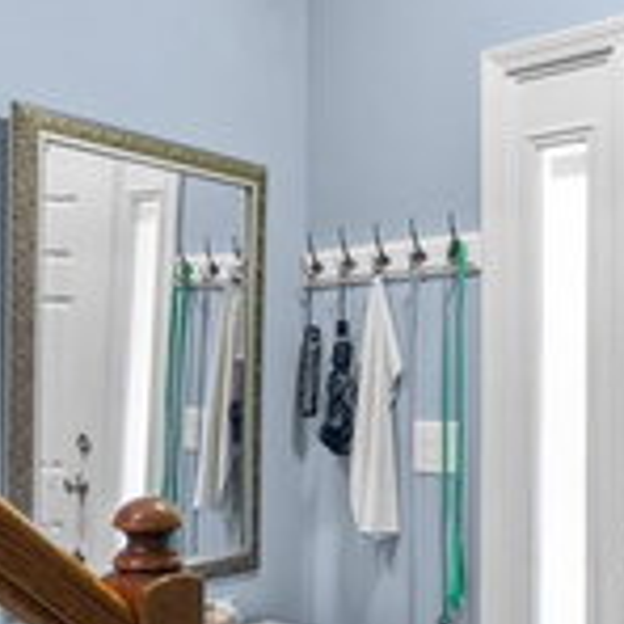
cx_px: 333
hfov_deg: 36.0
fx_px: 959
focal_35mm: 47
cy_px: 422
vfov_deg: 35.7
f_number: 8
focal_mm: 11
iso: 400
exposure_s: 1.1
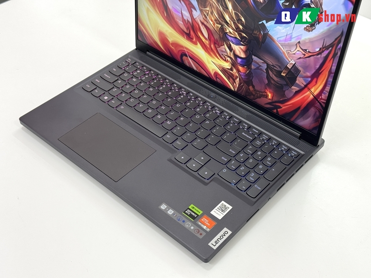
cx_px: 186
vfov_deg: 30.3
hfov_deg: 39.7
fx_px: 514
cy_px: 139
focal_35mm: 48
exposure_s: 1/100
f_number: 1.78
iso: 80
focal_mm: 6.76
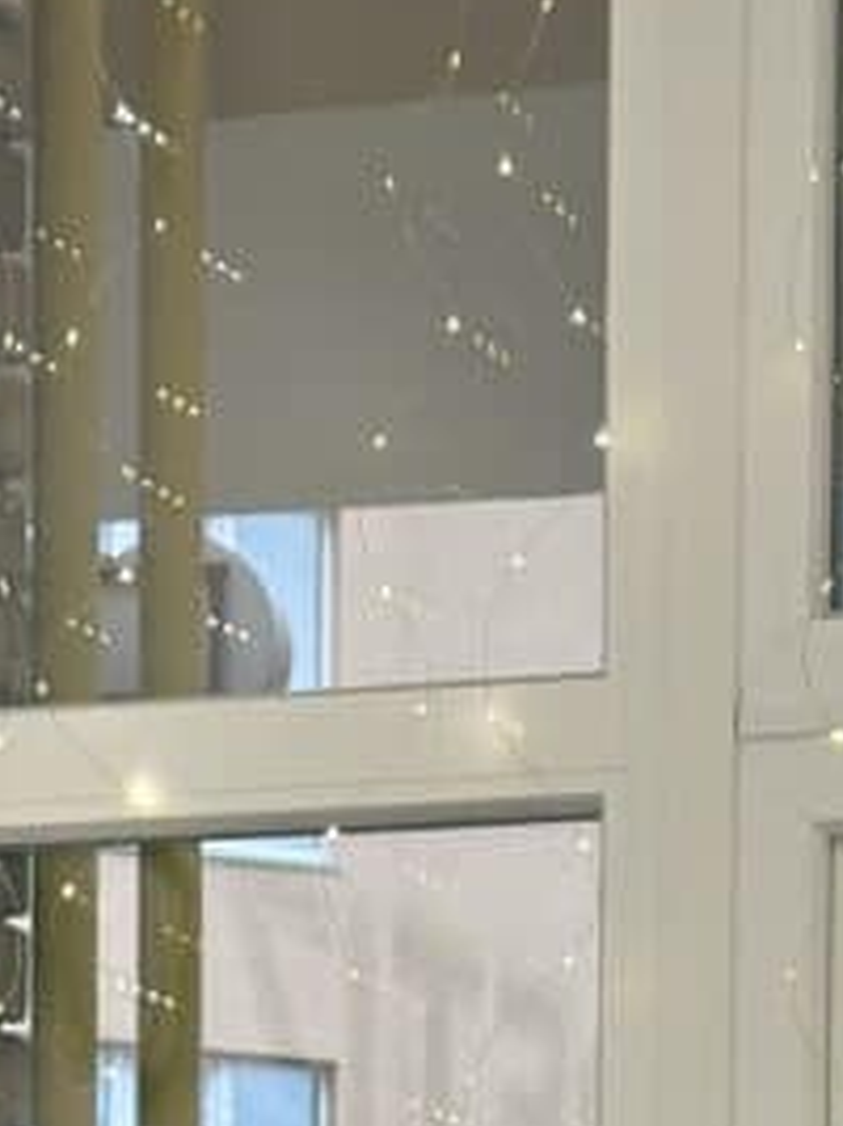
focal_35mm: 184
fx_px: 5979
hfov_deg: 8.0
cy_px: 2104
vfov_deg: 10.1
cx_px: 695
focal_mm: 6.86
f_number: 1.78
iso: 80
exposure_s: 1/50
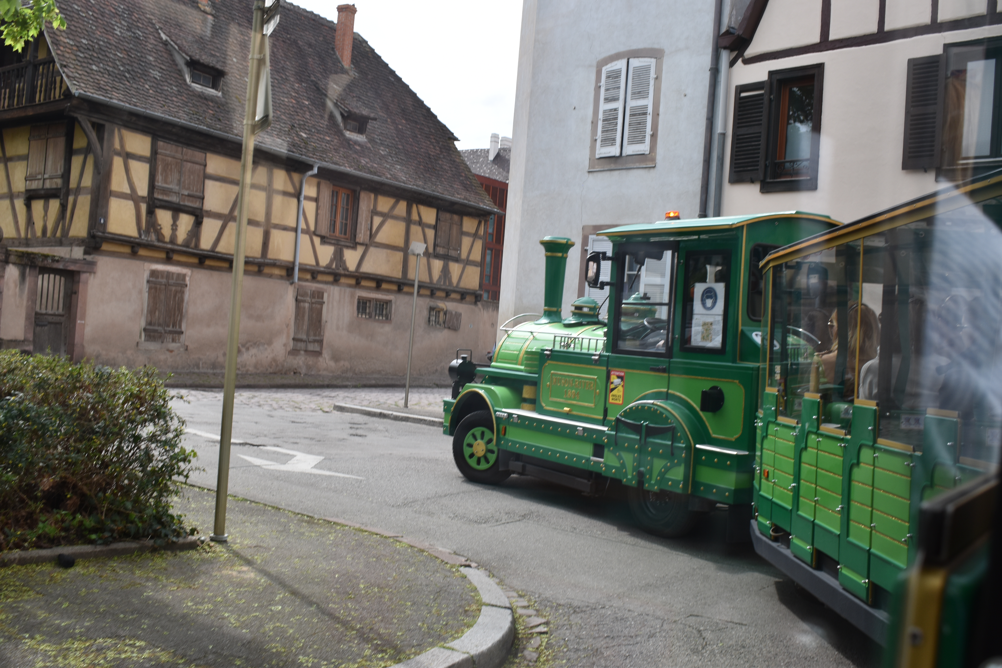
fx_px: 1044
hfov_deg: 51.3
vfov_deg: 35.5
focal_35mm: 38
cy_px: 334
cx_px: 501
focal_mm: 25
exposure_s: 1/250
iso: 200
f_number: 8
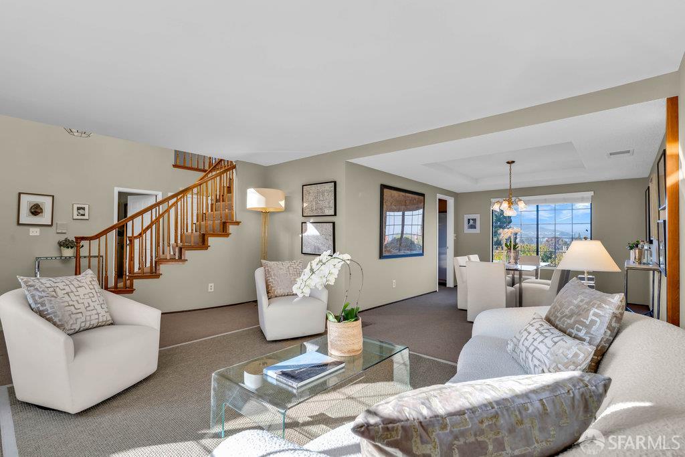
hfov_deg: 93.3
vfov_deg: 70.5
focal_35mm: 17
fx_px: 323
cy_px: 228
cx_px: 342
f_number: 8
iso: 100
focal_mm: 17
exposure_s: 1/30
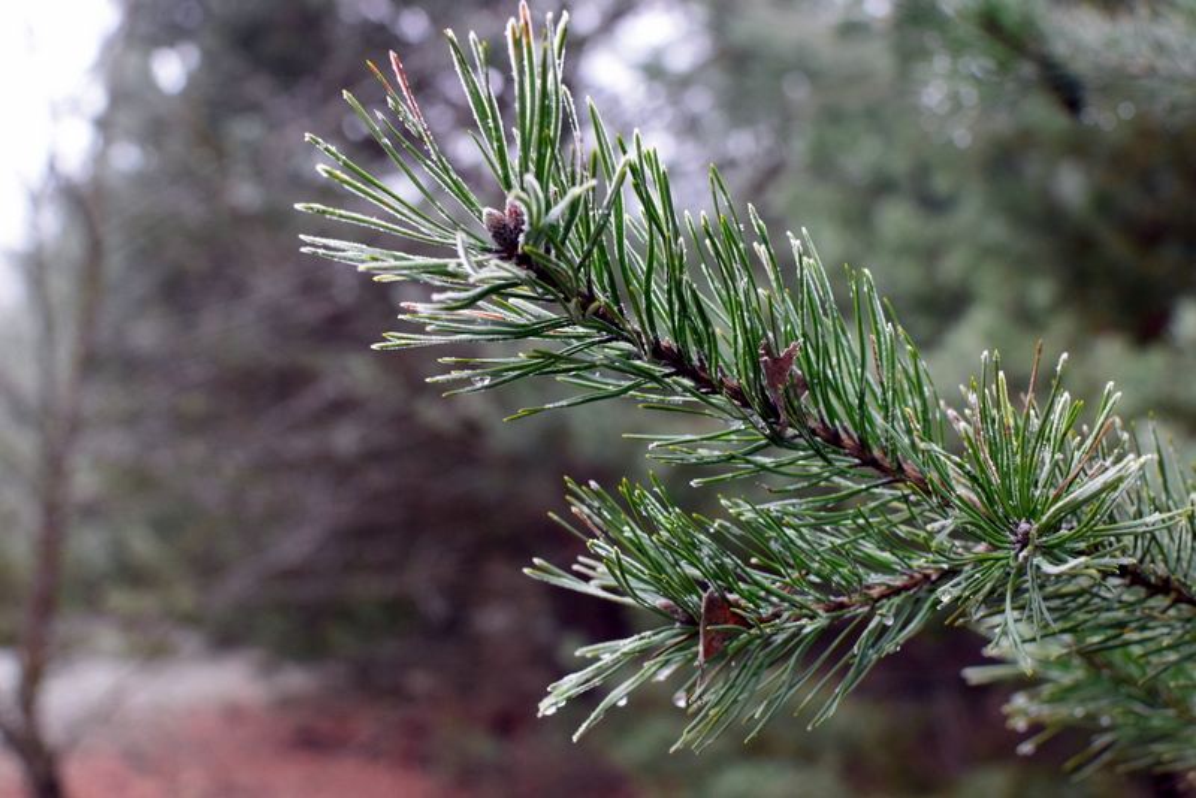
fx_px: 1745
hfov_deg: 37.8
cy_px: 399
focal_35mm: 52
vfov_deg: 25.8
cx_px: 598
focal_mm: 35
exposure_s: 1/60
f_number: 6.3
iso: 1600
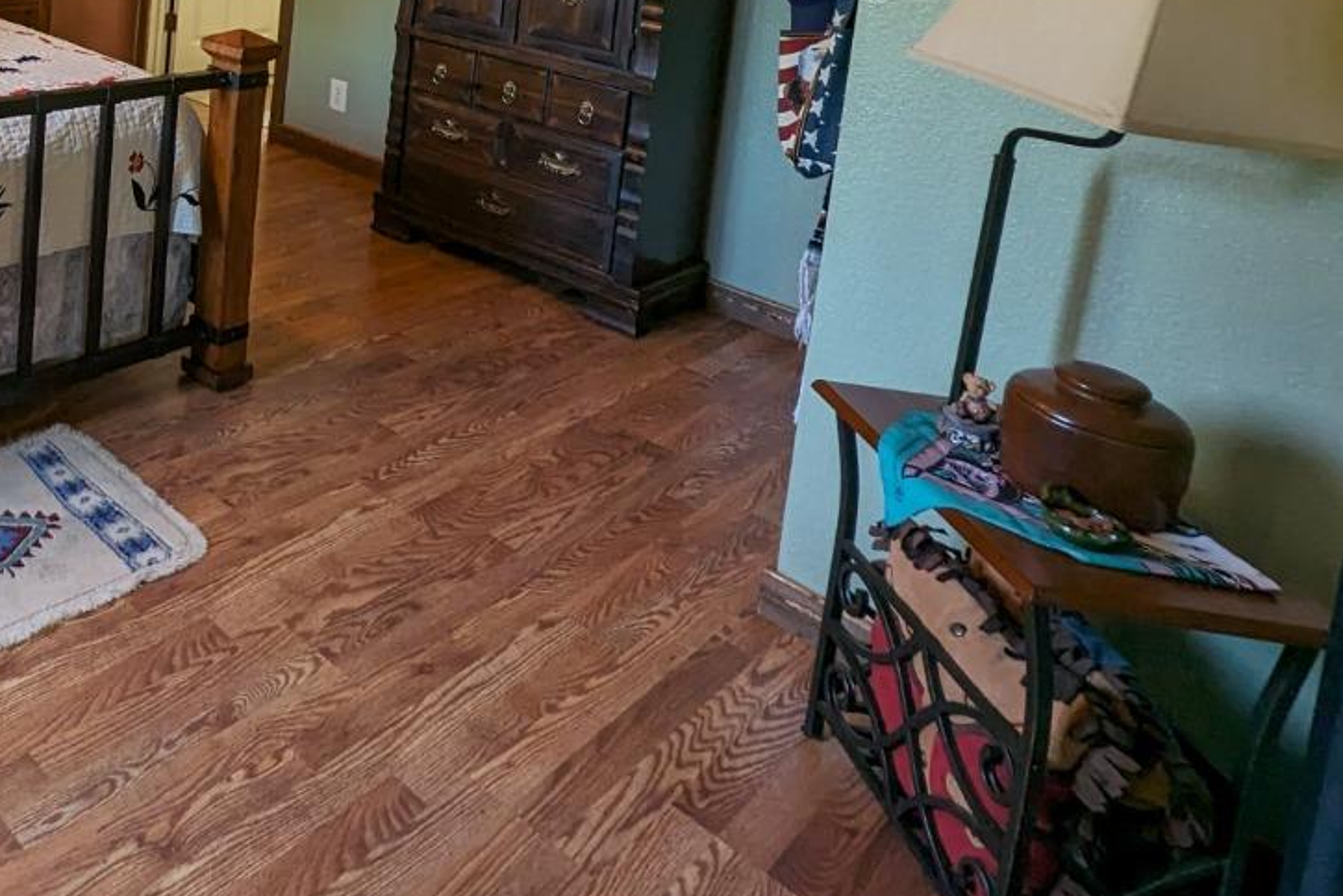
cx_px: 50
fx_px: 1045
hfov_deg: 53.8
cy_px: -105
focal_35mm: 28
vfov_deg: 38.1
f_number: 2.2
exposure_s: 1/30
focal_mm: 1.95
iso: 46
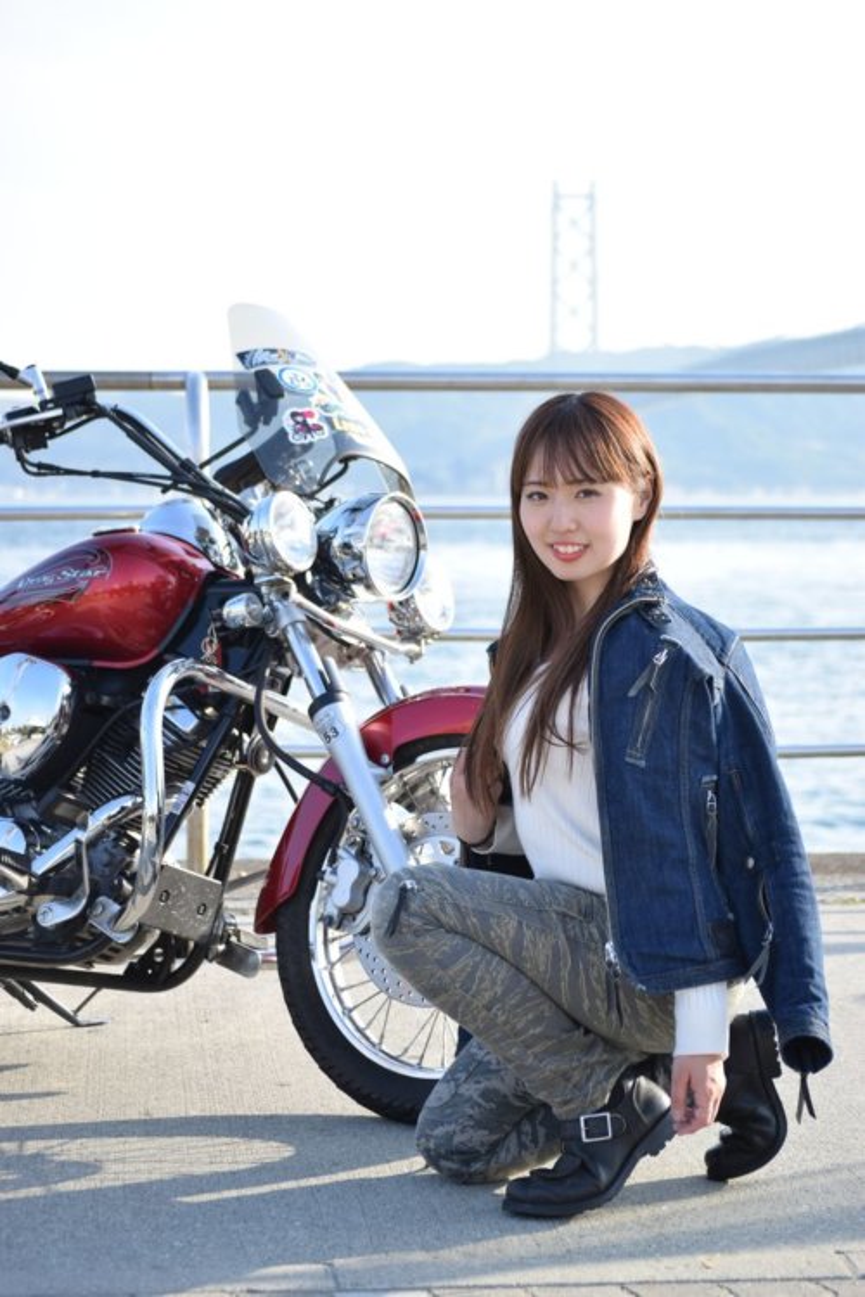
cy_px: 648
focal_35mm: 82
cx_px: 432
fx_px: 2973
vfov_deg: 24.6
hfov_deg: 16.6
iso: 100
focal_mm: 55
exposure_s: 1/200
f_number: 4
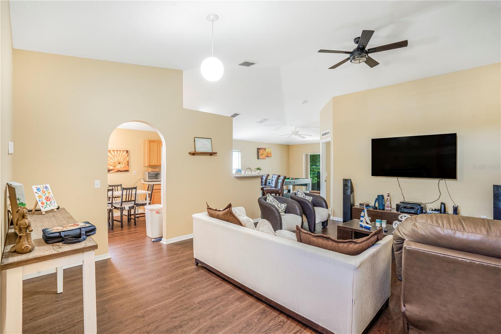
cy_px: 167
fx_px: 223
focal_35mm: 16
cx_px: 250
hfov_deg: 96.7
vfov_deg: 73.7
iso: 250
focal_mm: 16
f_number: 9
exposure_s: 1/2.5
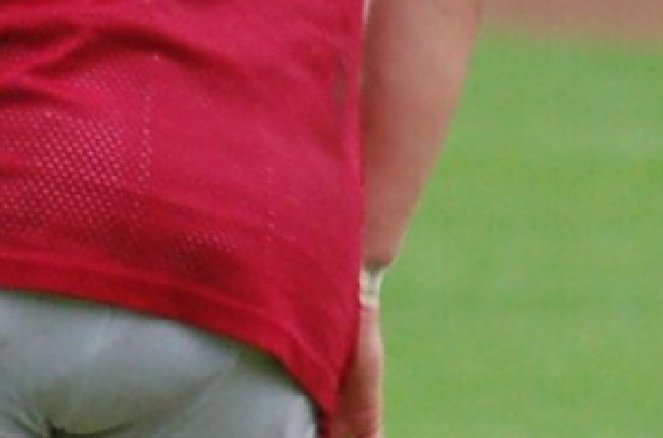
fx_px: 36462
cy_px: 127
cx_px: 188
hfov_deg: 1.0
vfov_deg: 0.7
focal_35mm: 1985
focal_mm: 220
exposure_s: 1/320
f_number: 5.3
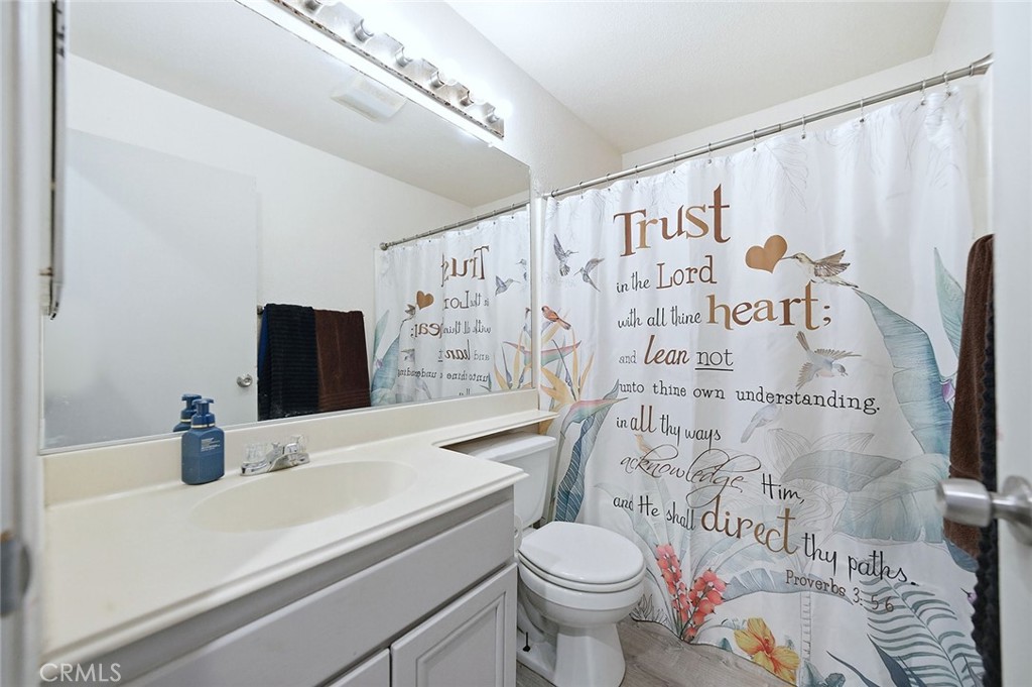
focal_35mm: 14
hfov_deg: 104.3
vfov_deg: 81.1
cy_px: 344
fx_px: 401
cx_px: 516
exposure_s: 1/1250
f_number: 4
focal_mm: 14
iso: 1000
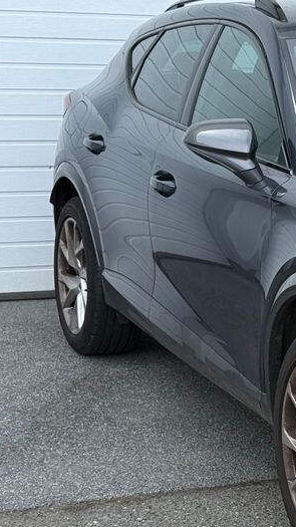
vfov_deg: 20.9
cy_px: 306
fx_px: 1424
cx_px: 495
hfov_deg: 11.2
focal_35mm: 102
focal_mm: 6.76
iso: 100
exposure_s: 1/1931
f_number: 1.78
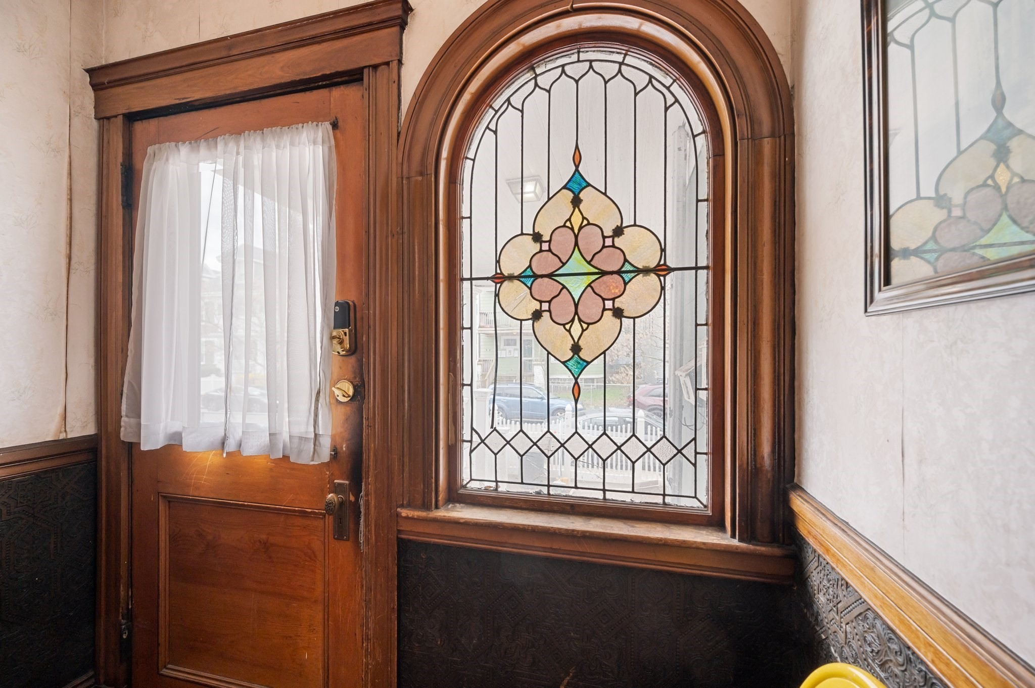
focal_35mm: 14
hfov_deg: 104.3
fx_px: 402
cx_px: 518
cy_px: 344
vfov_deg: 81.1
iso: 500
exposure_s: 1/8
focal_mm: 14
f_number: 7.1
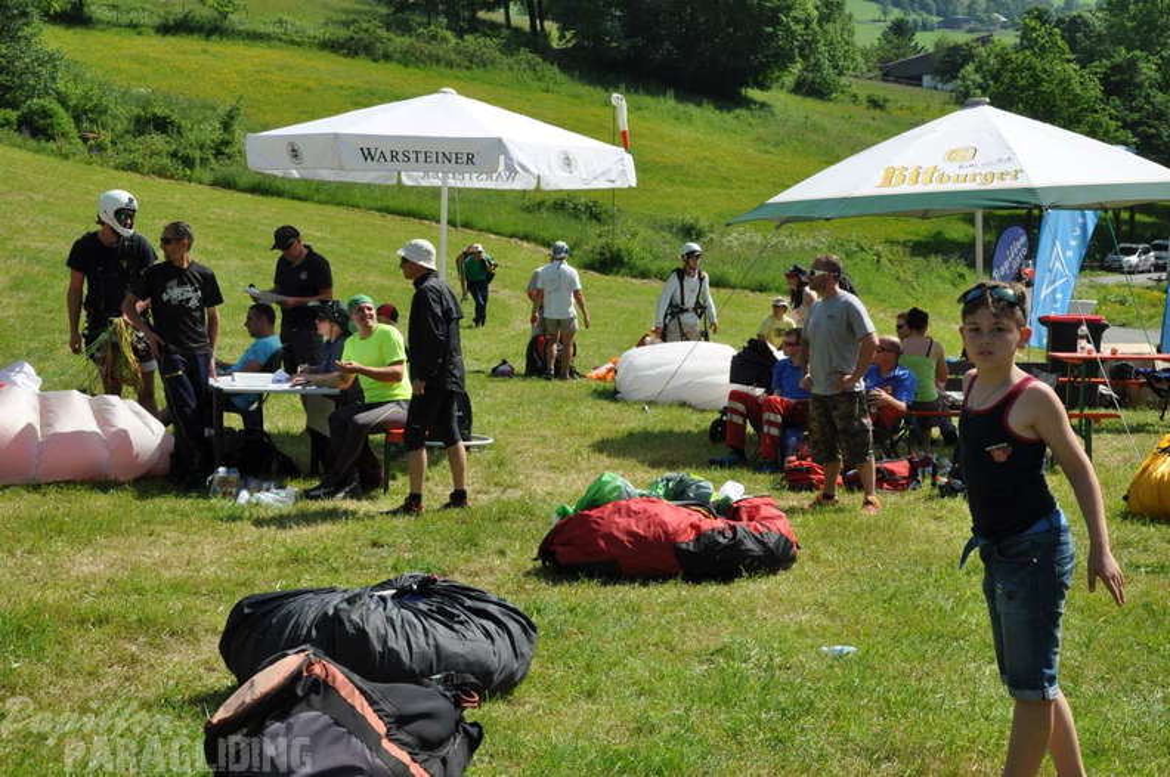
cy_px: 388
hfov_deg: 31.9
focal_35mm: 63
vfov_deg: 21.5
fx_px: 2045
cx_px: 585
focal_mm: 42
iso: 200
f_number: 13
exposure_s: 1/160
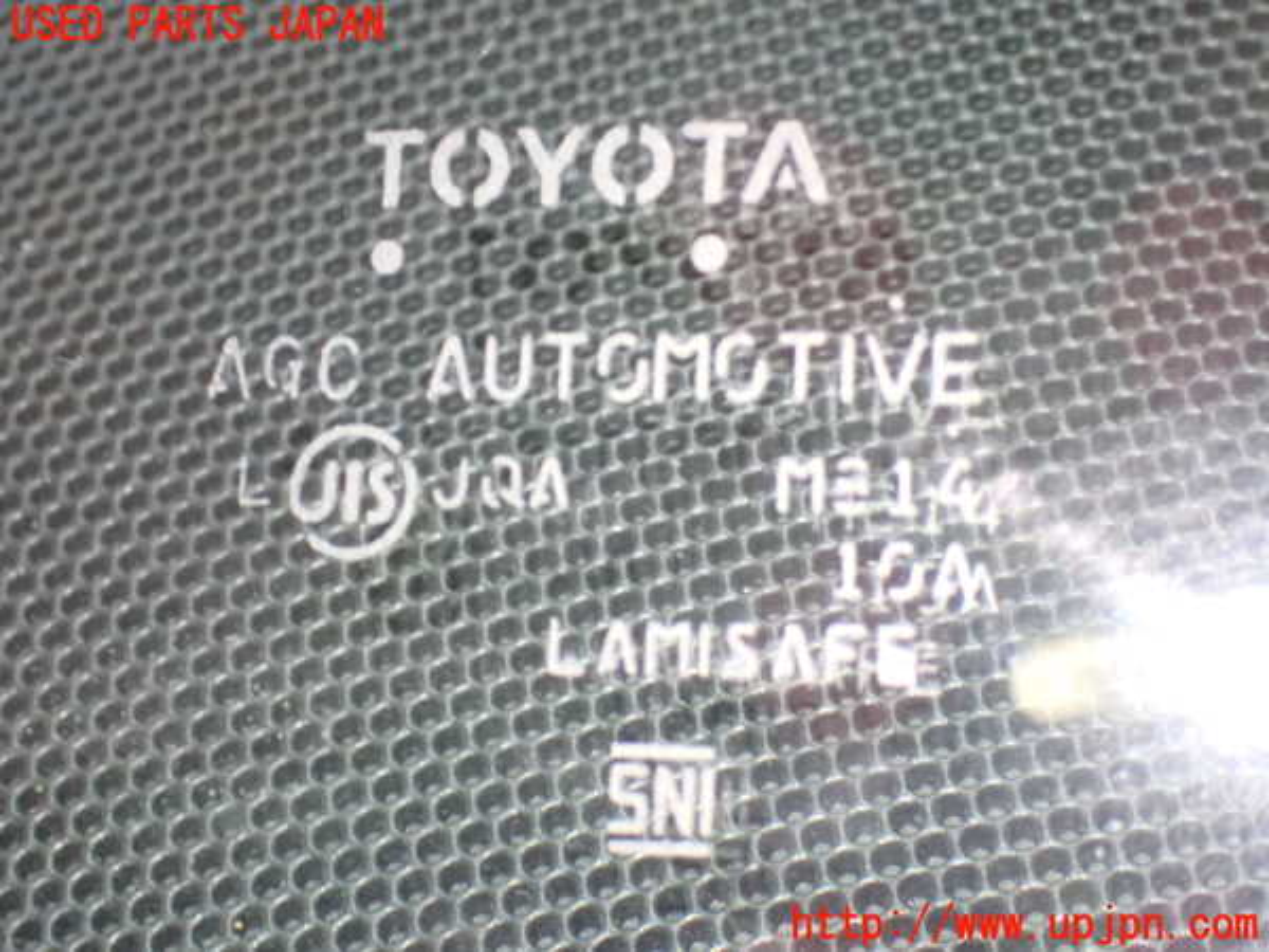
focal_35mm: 82
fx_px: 3006
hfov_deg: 23.8
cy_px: 476
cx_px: 634
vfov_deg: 18.0
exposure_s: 1/20
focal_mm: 14.62
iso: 1600
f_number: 4.3
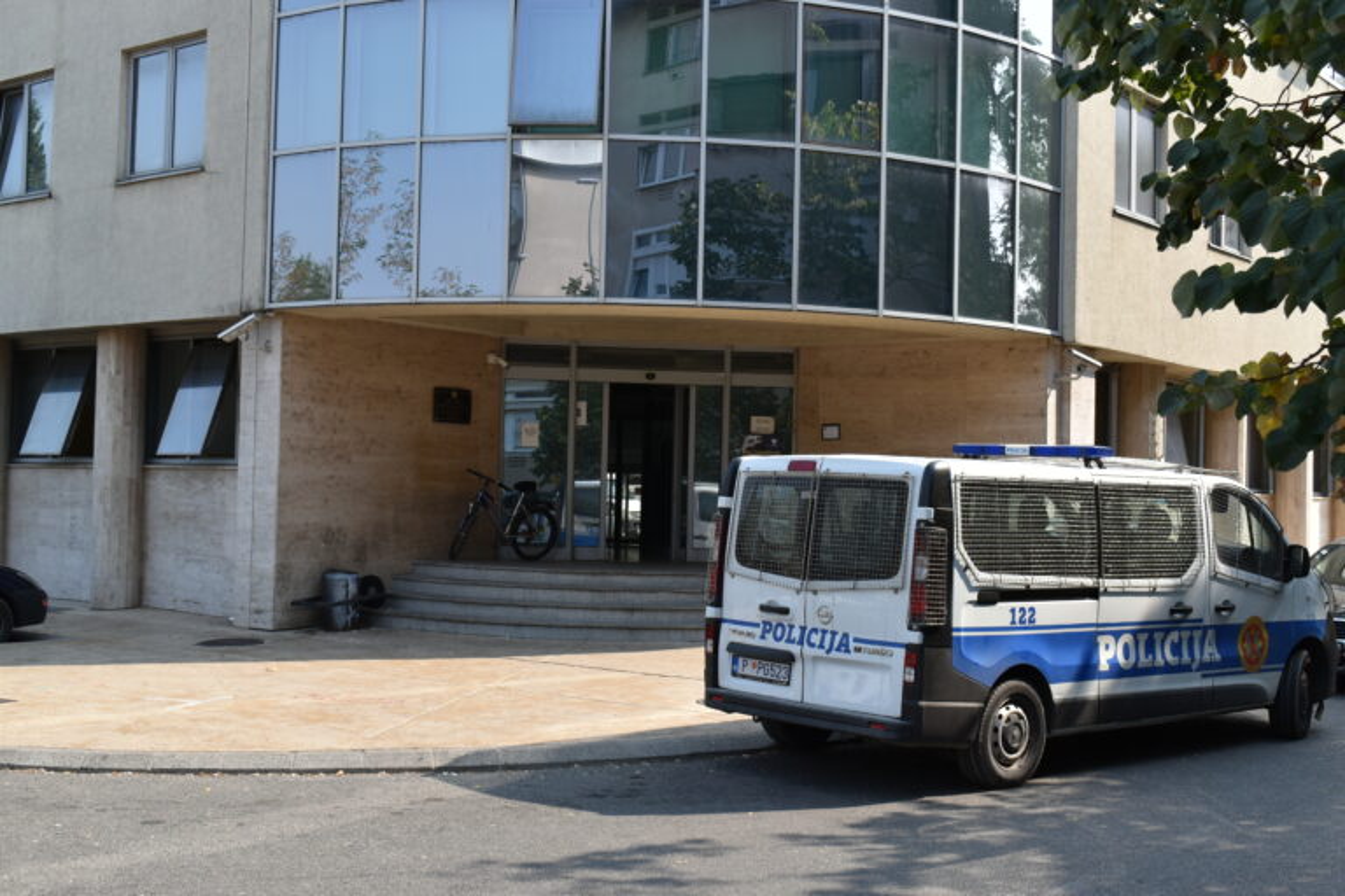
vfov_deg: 30.8
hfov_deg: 45.0
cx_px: 672
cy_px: 448
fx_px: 1625
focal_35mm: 44
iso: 200
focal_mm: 29
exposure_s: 1/250
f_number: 8
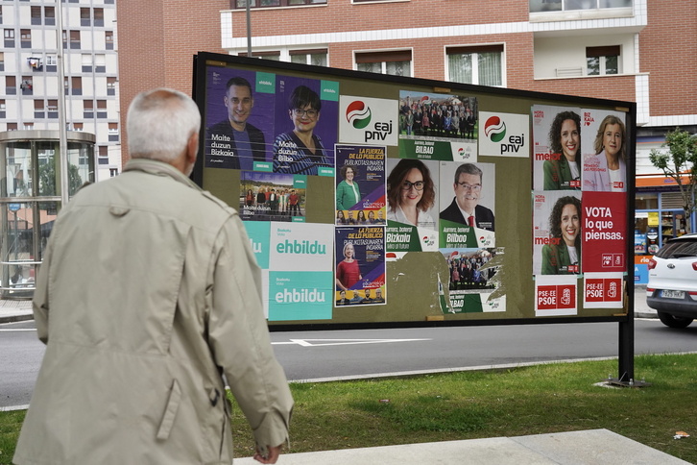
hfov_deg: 47.4
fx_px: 794
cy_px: 232
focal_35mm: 41
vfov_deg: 32.6
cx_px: 348
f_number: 4.5
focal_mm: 41
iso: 2000
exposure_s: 1/800
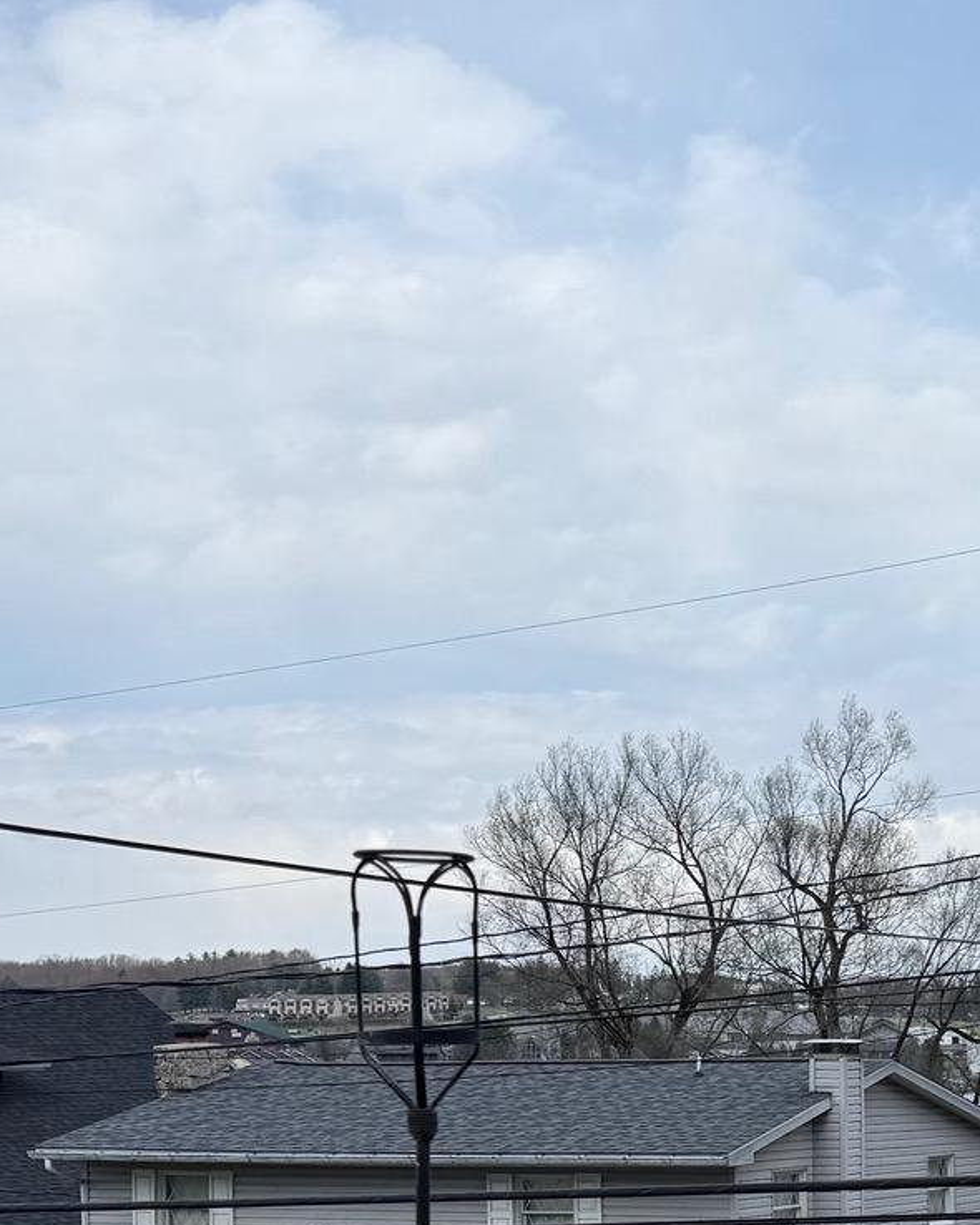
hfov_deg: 21.5
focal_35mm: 65
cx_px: 1223
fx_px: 2358
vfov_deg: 27.9
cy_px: 1142
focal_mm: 6.76
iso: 80
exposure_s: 1/3584
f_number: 1.78
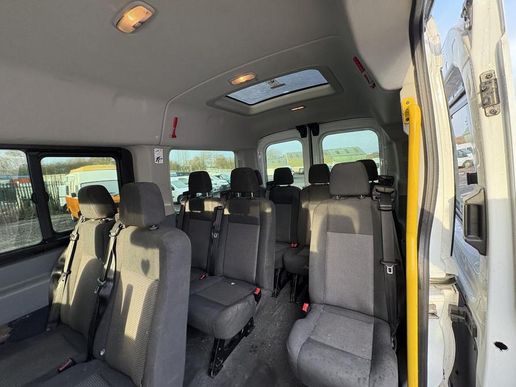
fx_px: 209
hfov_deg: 102.1
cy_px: 194
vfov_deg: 85.7
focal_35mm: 14
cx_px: 258
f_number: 2.2
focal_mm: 2.22
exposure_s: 1/60
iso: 250
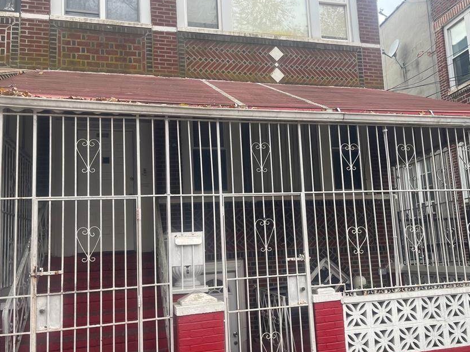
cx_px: 261
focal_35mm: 31
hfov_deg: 58.2
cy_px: 184
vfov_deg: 45.4
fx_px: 421
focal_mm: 5.1
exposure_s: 1/304
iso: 32
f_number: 1.6
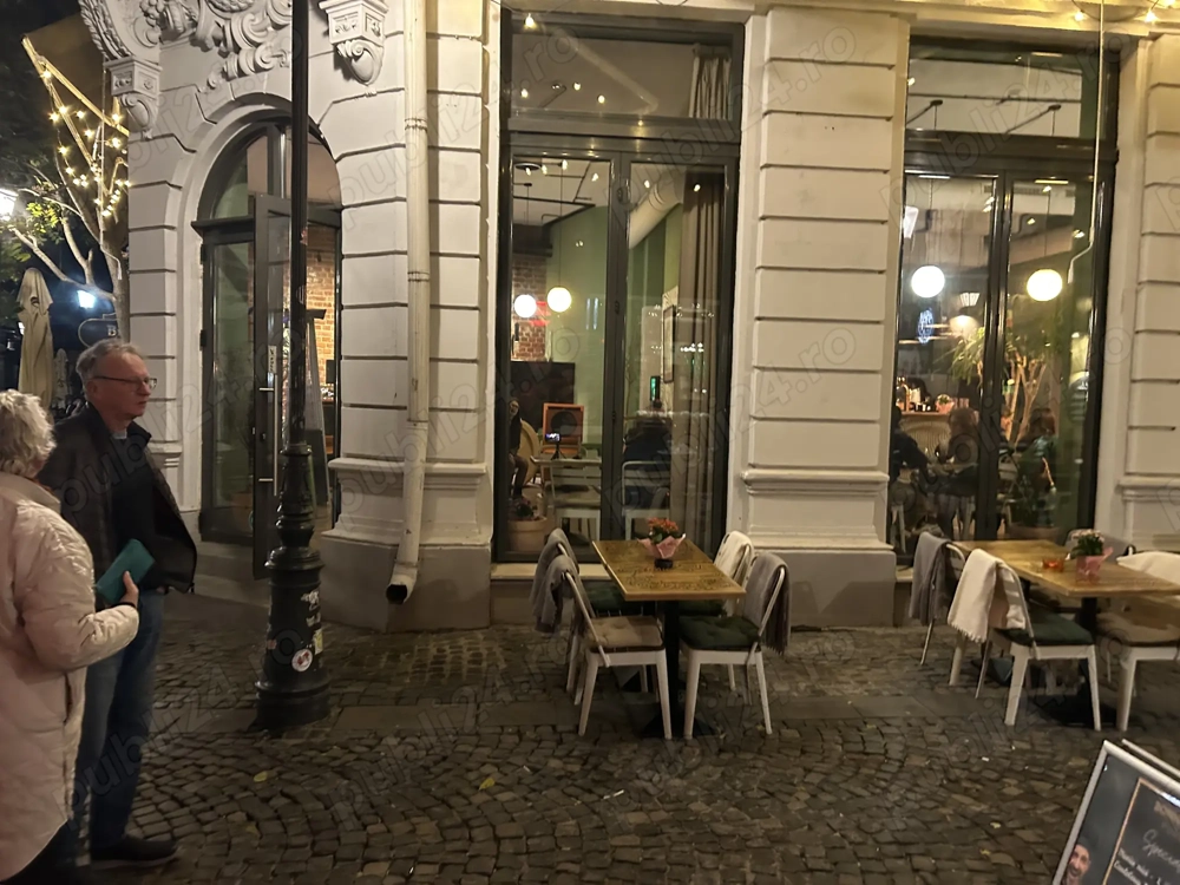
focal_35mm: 26
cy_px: 442
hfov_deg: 67.3
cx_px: 590
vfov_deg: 53.1
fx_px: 886
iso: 500
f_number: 1.5
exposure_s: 1/33
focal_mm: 5.7
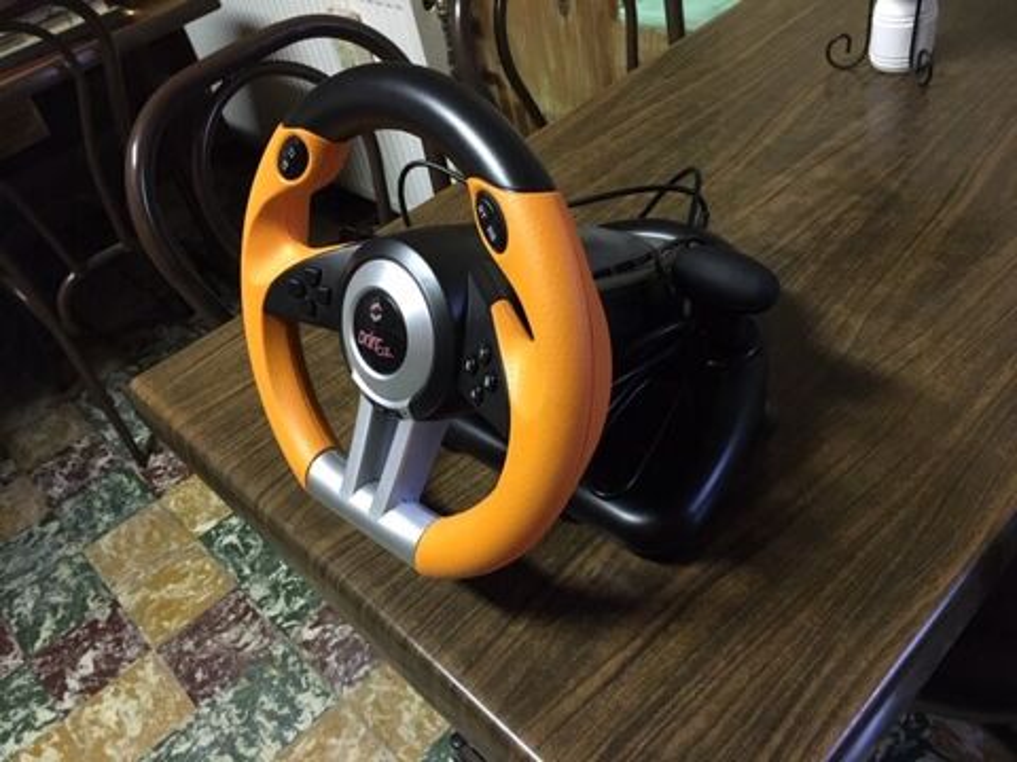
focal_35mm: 29
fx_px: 852
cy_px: 381
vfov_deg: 48.2
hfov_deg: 61.7
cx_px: 508
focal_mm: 4.15
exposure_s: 1/17
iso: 250
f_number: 2.2
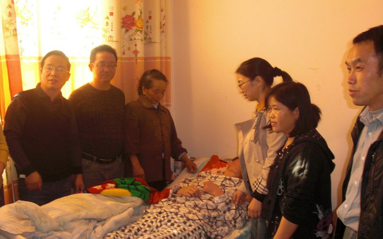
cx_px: 194
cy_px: 128
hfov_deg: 50.4
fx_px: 407
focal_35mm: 39
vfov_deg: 32.7
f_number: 2.8
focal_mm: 6.3
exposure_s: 1/30
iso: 200
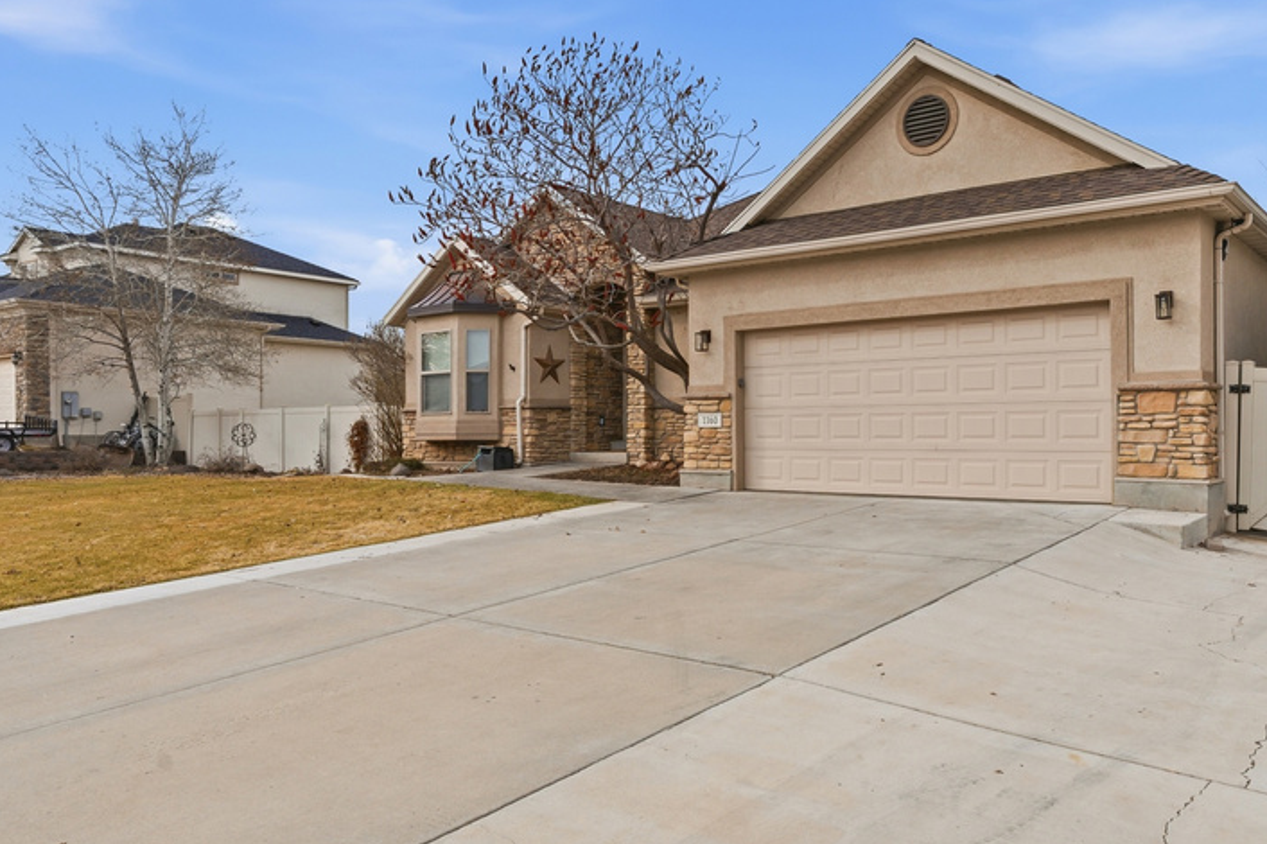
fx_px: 1020
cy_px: 442
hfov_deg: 63.2
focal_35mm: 29
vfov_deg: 44.9
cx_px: 756
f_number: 9
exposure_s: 1/6400
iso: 250
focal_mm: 20
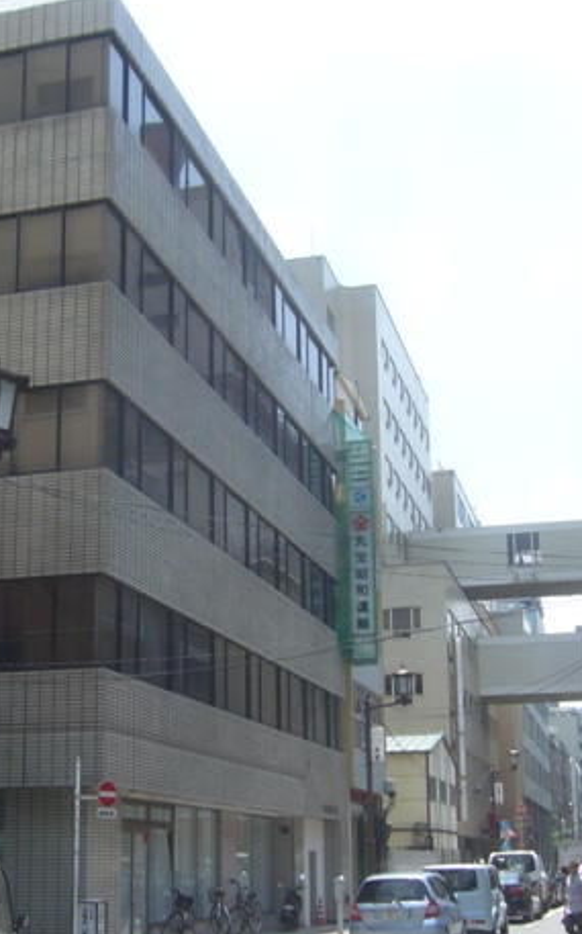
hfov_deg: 24.7
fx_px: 1322
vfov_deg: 38.7
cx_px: 196
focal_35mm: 52
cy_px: 560
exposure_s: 1/160
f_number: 5.6
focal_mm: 5.8
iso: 80
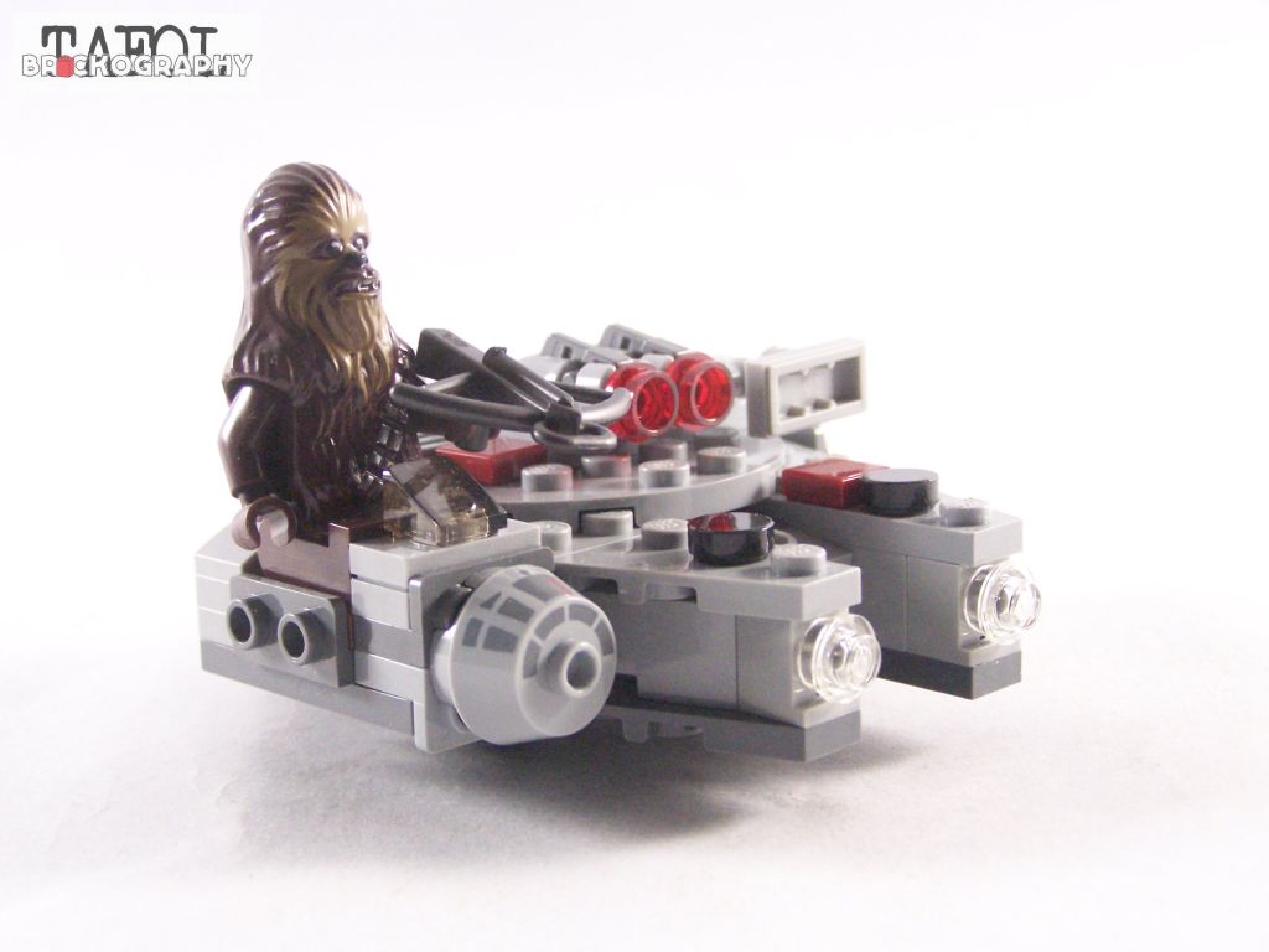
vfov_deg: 21.9
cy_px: 476
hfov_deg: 29.0
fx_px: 2456
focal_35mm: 67
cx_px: 634
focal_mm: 11.1
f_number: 3.2
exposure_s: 1/60
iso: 400
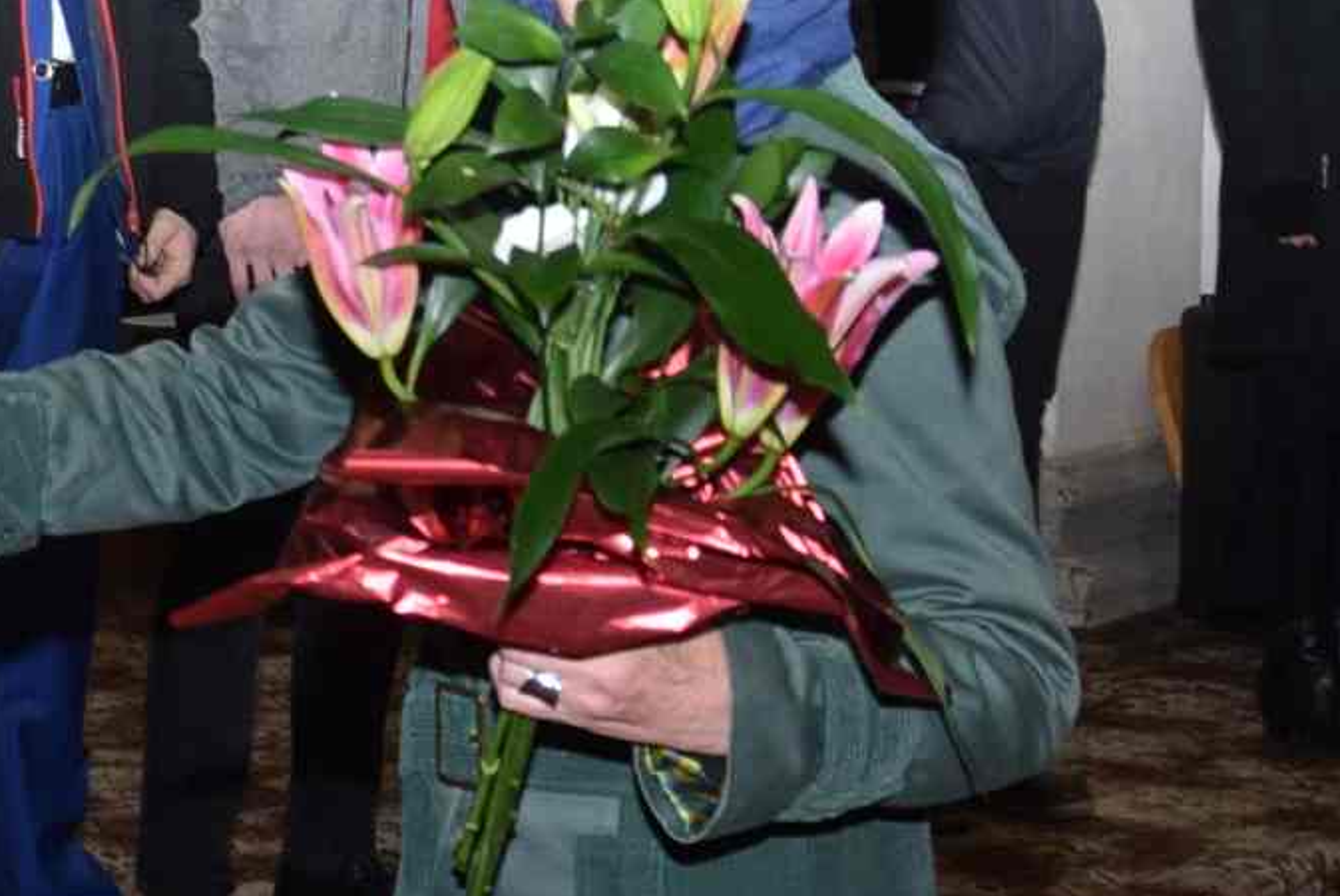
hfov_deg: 16.6
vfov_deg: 11.4
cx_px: -60
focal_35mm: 120
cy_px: 297
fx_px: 4470
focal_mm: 18
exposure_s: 1/160
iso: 400
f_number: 3.5
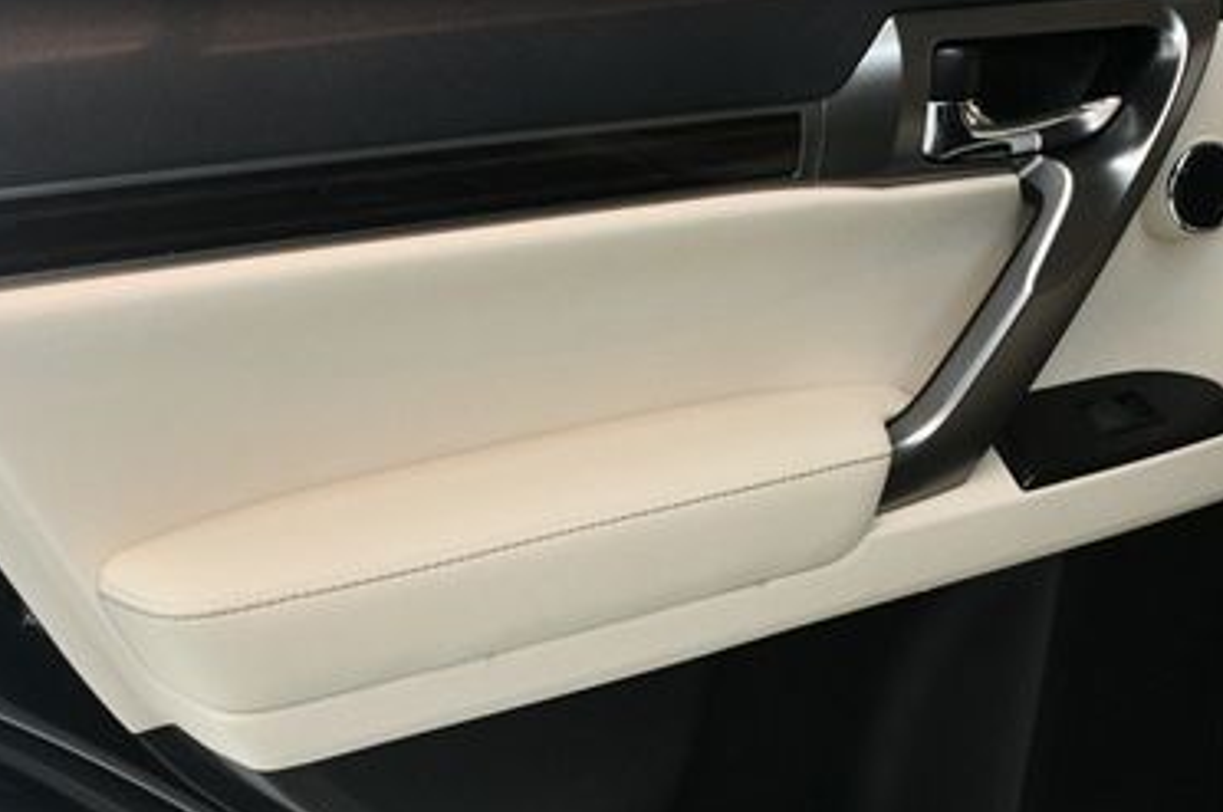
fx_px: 2104
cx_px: 648
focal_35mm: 62
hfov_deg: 32.4
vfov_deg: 21.8
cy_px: 473
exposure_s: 1/125
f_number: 3.8
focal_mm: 24
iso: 1800
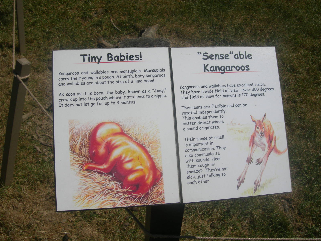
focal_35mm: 38
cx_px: 160
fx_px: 352
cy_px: 120
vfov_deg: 37.7
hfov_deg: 49.0
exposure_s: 1/2000
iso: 50
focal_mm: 7.8
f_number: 4.8
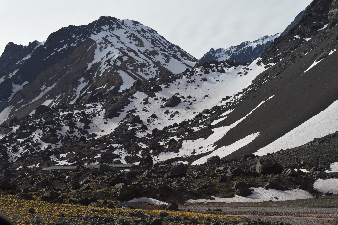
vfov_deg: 26.4
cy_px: 112
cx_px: 169
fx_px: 478
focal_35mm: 51
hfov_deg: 38.9
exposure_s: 1/250
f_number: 8
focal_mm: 34
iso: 100
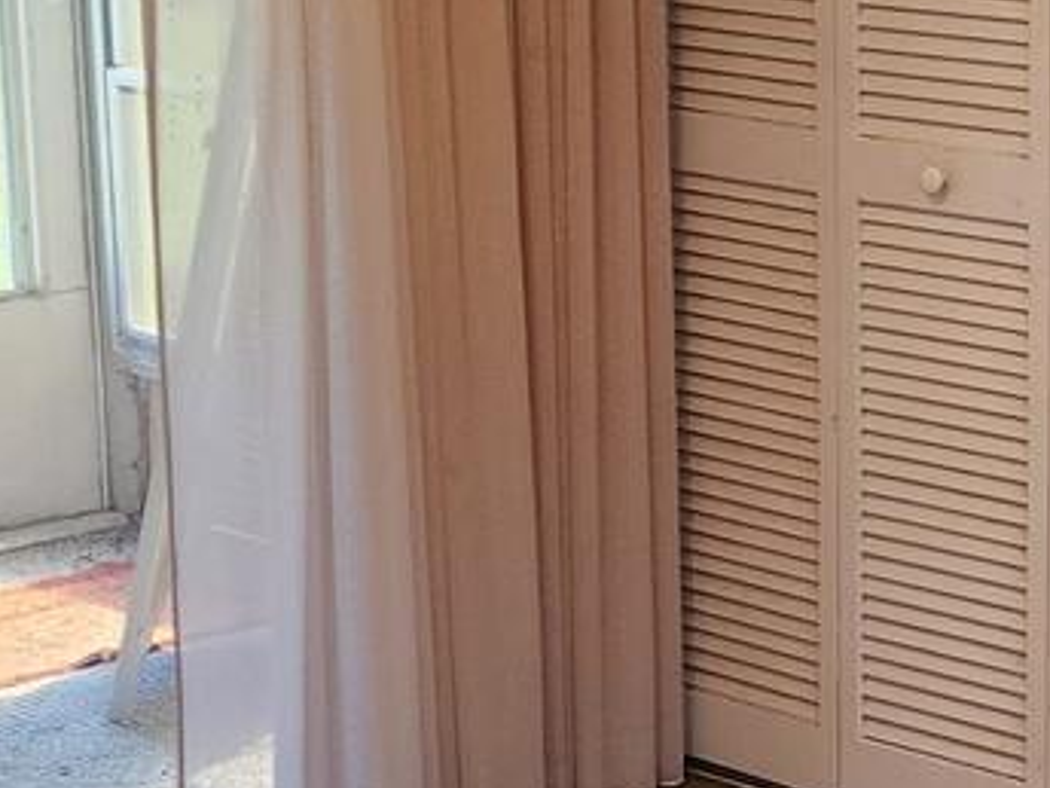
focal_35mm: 107
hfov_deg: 17.5
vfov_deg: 13.8
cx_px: 1261
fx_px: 3246
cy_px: 388
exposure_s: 1/120
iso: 250
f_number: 1.8
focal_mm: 6.4
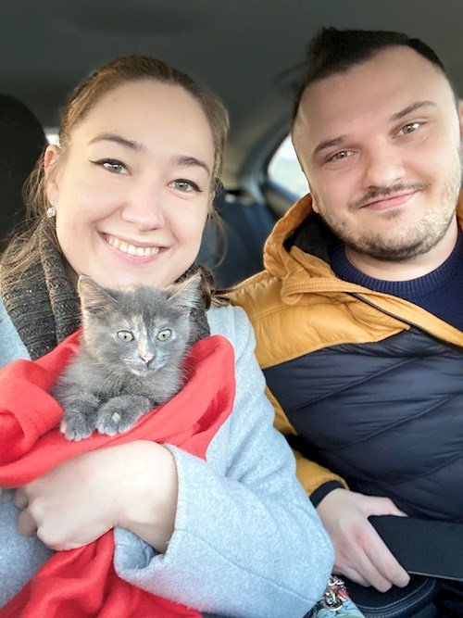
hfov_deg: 46.8
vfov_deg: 60.0
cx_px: 232
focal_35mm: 30
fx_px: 535
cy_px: 309
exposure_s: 1/60
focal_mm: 2.71
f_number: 2.2
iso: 125
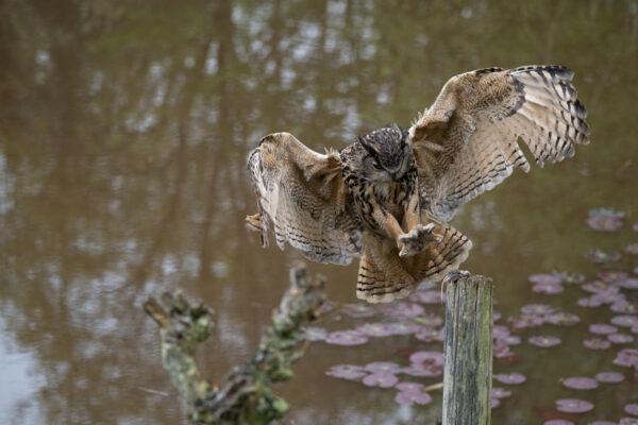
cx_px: 319
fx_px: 2481
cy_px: 212
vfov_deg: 9.8
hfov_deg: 14.7
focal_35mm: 140
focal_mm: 140
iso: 1600
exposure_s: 1/2000
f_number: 4.8
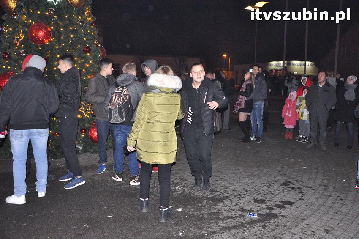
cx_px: 180
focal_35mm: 32
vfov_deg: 41.6
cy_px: 120
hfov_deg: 59.5
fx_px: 314
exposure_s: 1/60
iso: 3200
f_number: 5.6
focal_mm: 21
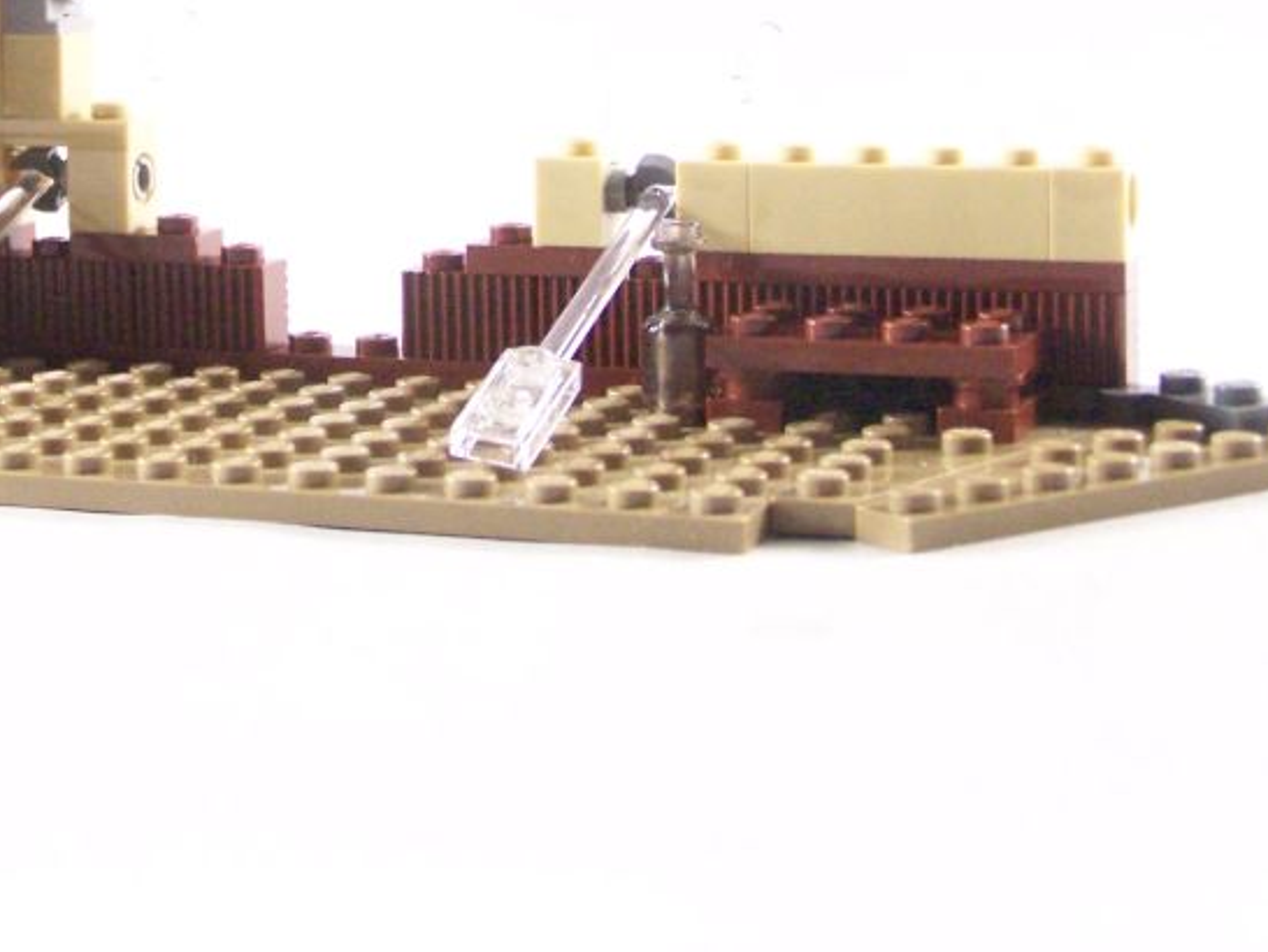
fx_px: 3848
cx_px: 369
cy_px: 88
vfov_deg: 14.0
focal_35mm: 105
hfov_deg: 18.6
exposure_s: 1/45
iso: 400
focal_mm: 9.3
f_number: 3.1
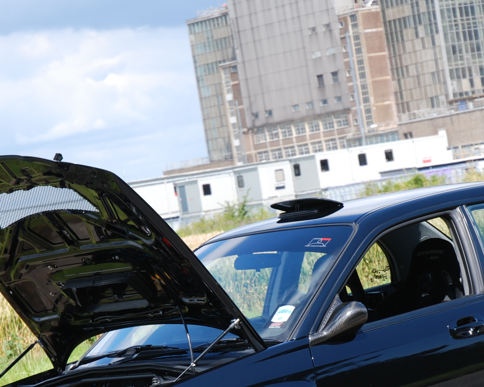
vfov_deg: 8.6
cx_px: 309
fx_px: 2564
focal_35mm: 179
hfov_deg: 10.8
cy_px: 301
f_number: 4.5
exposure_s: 1/250
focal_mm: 52
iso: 100
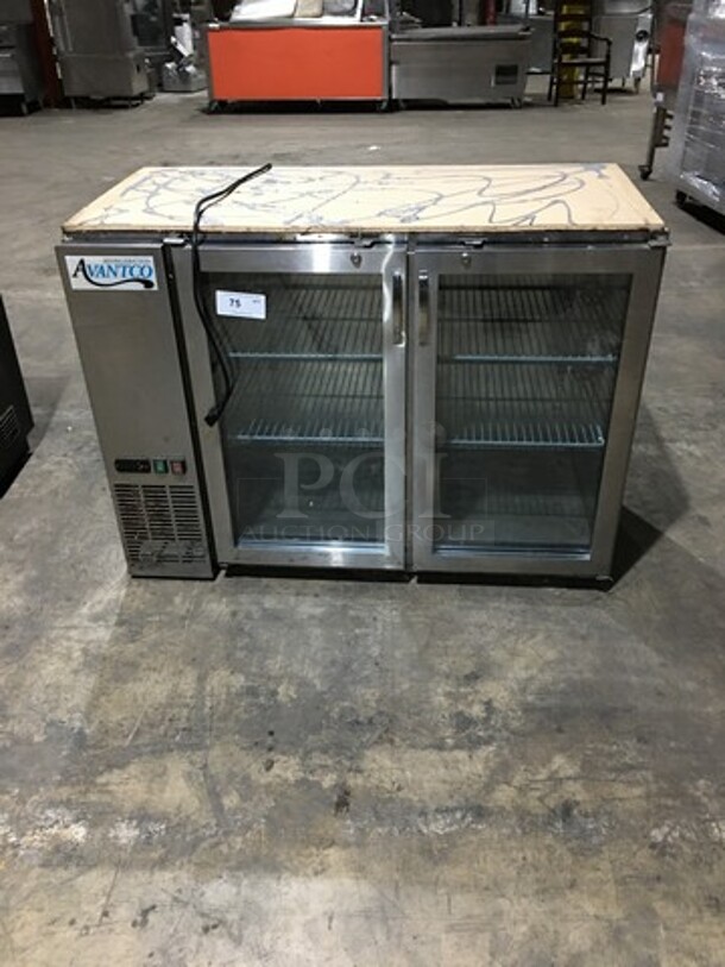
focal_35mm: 29
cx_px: 362
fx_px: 810
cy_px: 484
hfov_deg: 48.2
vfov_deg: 61.7
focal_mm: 4.15
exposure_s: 1/4
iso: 50
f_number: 2.2
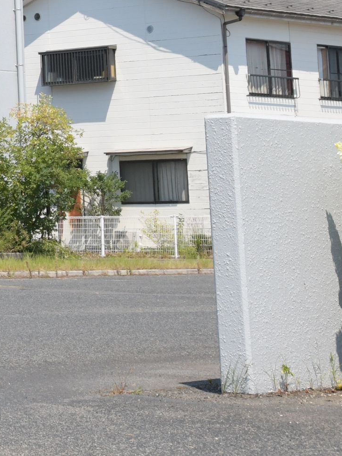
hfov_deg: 8.7
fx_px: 2041
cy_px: -53
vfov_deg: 12.5
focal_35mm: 155
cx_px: -485
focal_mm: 38
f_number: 11
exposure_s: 1/1600
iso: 1000
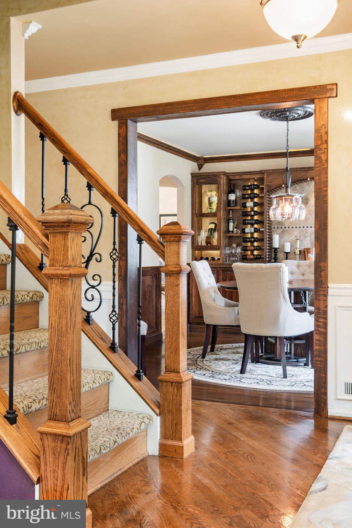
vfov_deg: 53.1
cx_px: 176
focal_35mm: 36
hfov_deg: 36.9
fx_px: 528
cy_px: 264
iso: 320
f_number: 10
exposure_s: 1/20
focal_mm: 24
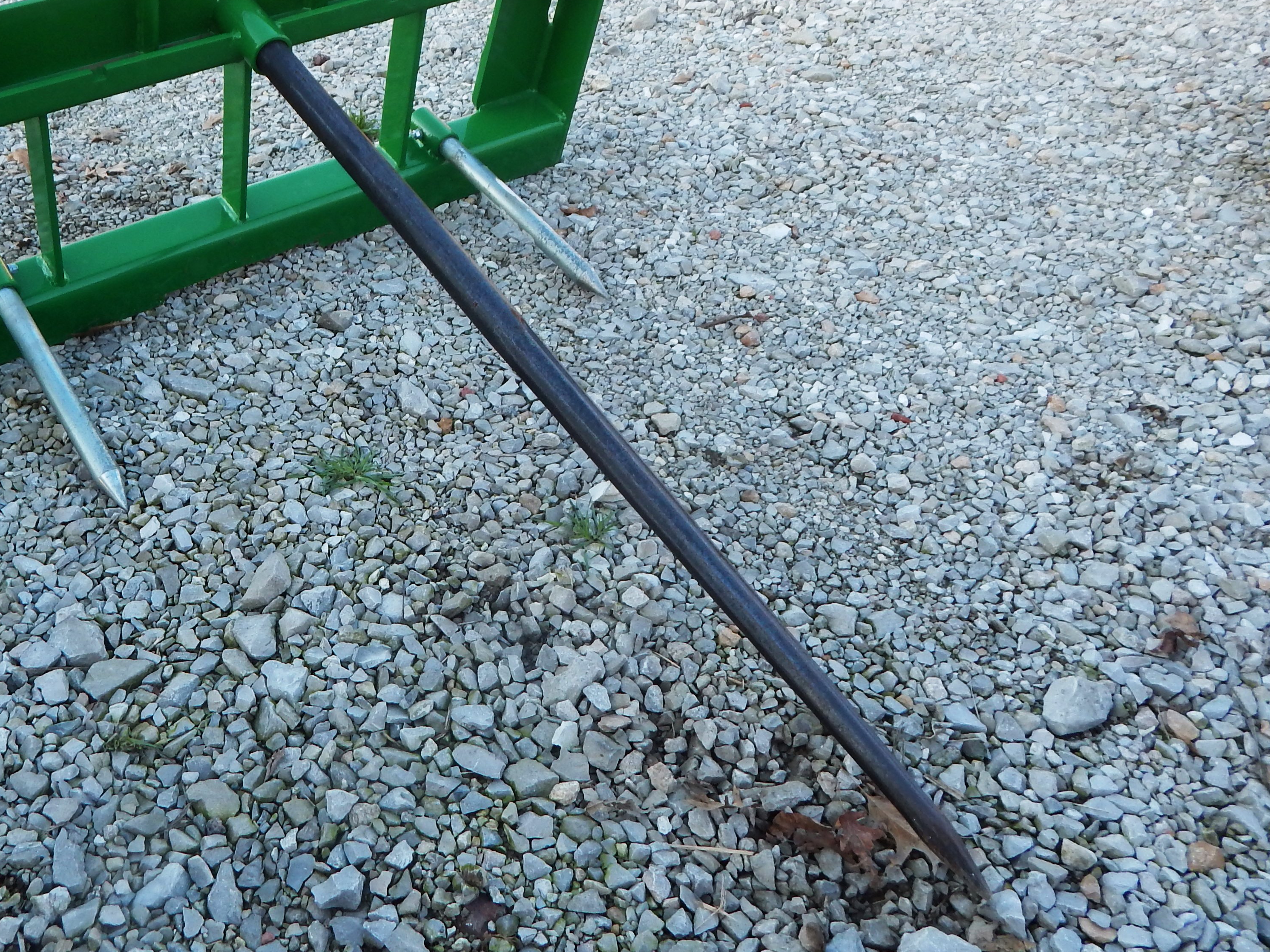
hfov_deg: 52.4
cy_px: 348
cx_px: 377
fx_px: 1247
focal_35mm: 34
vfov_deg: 41.4
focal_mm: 4
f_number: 3
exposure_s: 1/125
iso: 125
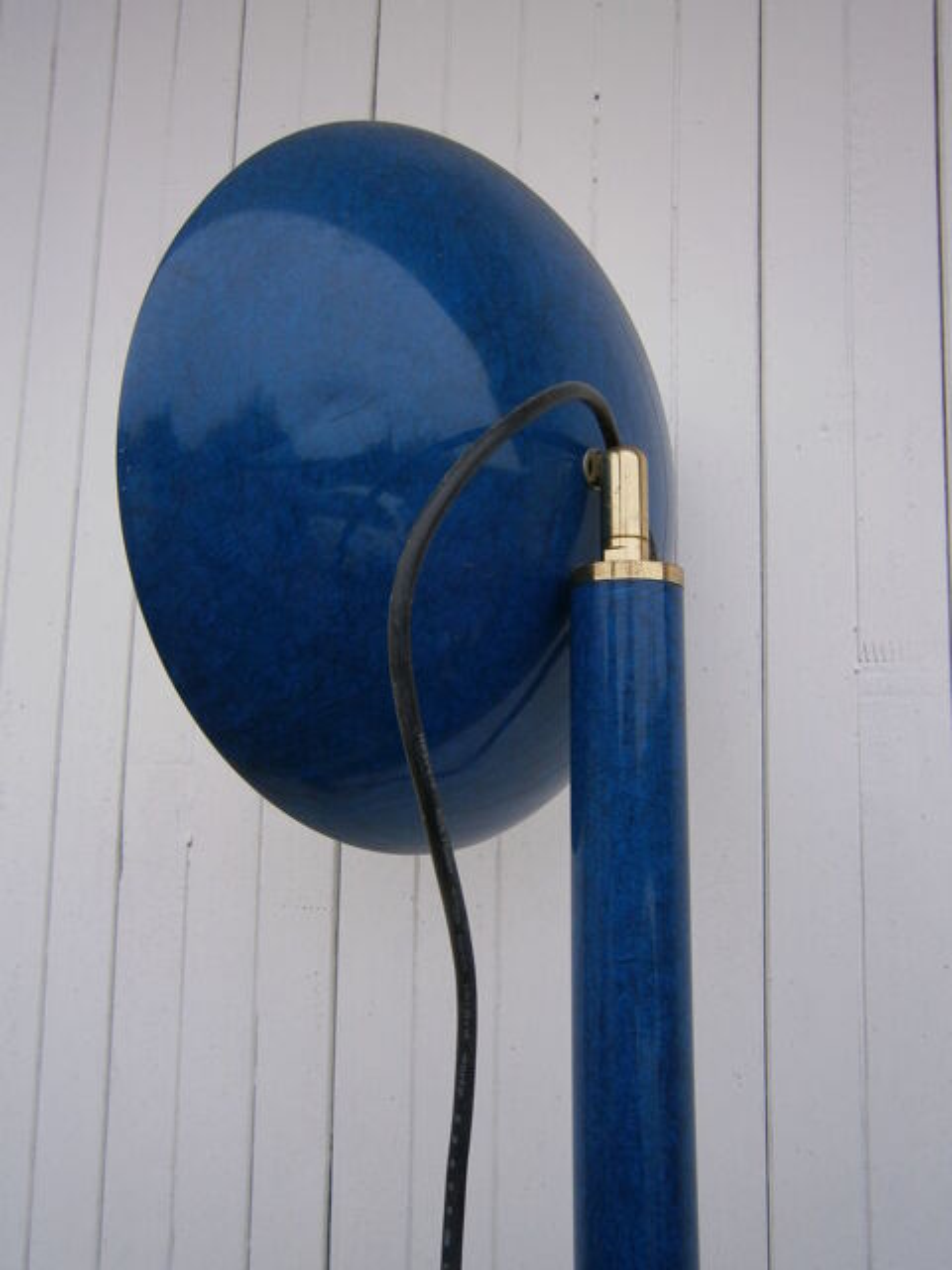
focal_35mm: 26
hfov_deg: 53.1
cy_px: 635
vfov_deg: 67.3
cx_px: 476
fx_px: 953
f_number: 2.8
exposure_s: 1/200
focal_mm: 4.7
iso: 80
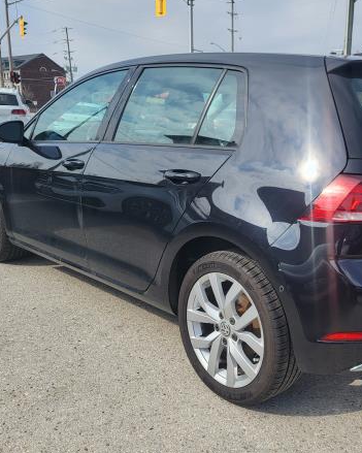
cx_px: 261
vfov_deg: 49.1
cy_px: 226
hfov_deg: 39.3
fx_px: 496
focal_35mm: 37
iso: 40
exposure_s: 1/1889
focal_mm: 5.4
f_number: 1.8
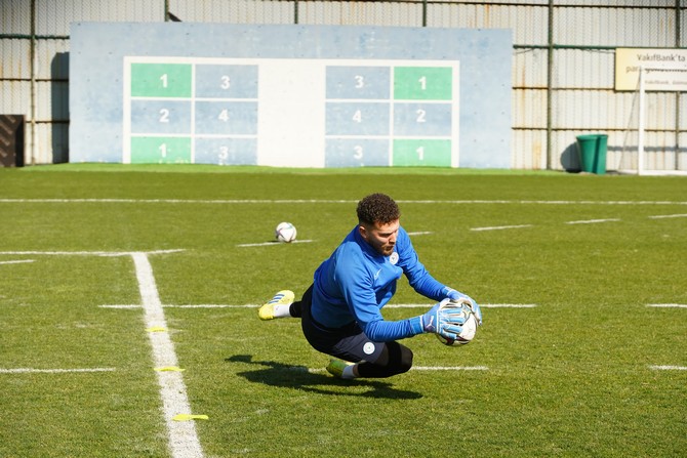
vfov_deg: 11.9
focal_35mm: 115
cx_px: 344
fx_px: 2195
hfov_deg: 17.8
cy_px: 229
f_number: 5.6
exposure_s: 1/8000
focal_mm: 115
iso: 3200
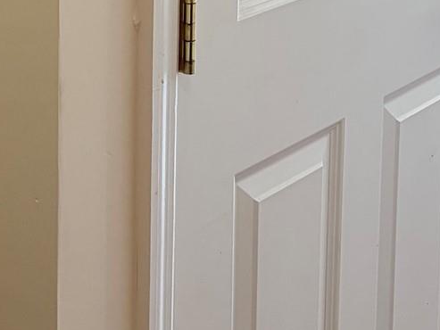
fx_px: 1373
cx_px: 436
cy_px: -187
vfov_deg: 12.9
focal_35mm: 108
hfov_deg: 17.8
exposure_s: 1/120
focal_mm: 5.96
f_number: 1.6
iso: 250
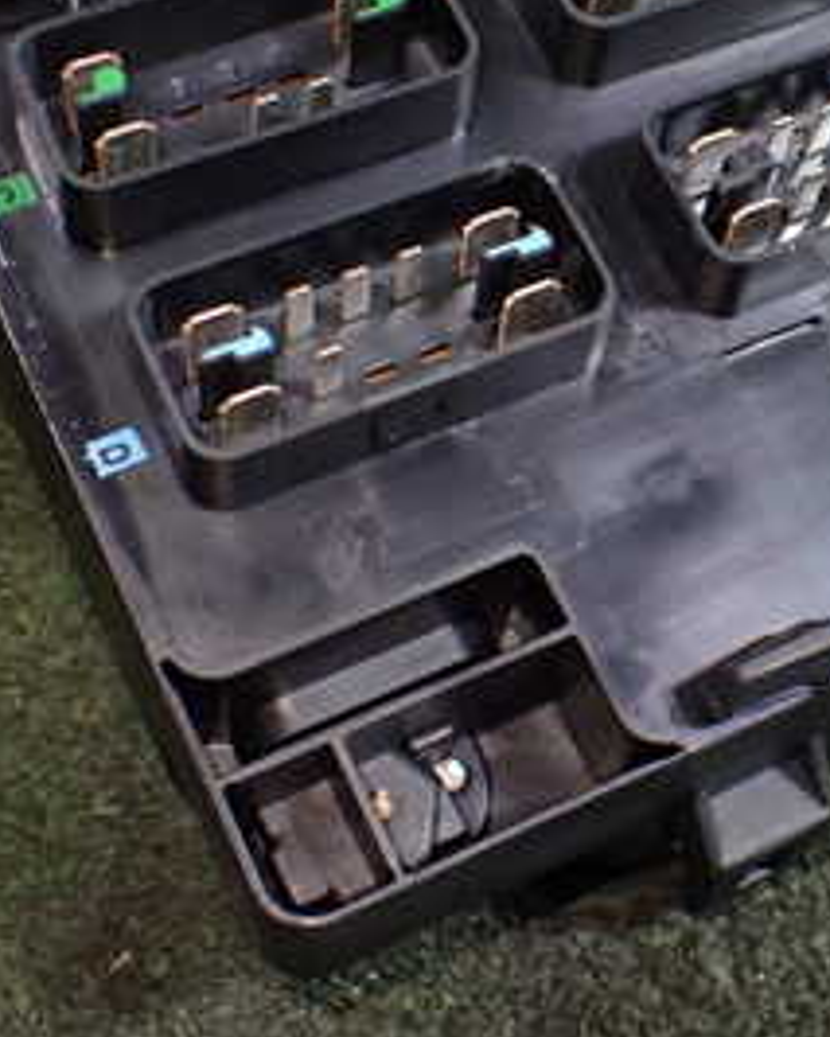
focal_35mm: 66
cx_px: 748
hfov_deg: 22.6
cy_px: 359
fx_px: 2025
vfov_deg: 28.5
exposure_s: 1/80
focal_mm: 5.4
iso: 800
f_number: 2.3
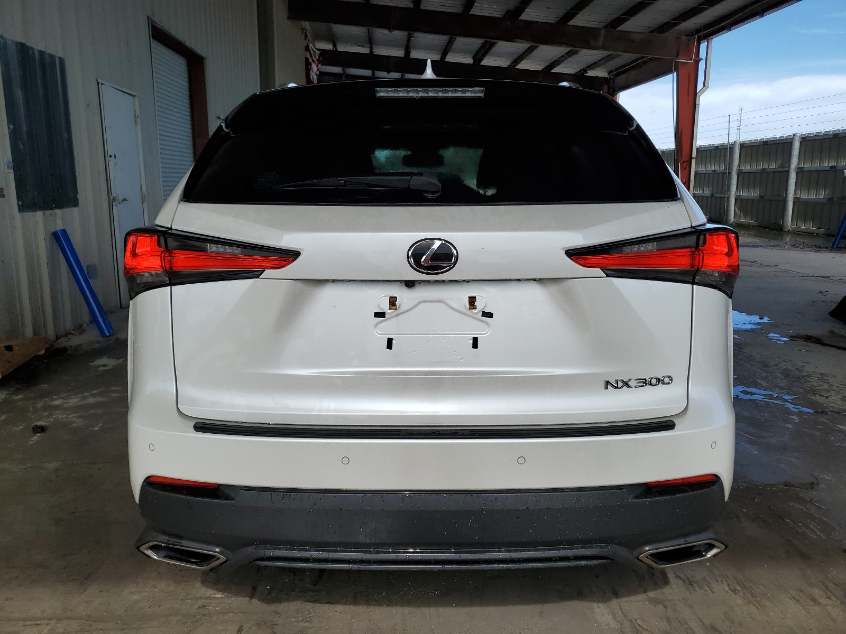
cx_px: 423
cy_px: 317
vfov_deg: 53.1
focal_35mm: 26
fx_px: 635
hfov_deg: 67.3
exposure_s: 1/2500
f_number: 1.5
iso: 50
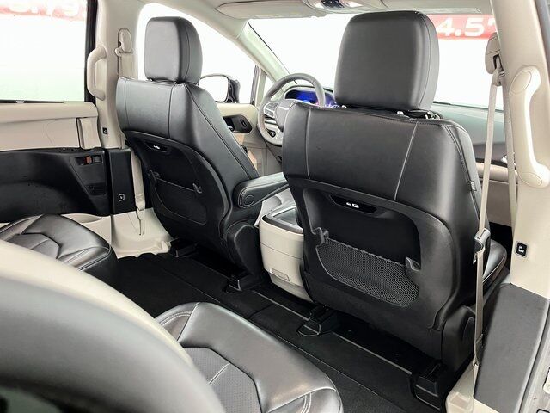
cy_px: 206
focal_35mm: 26
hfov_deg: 67.3
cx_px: 275
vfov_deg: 53.1
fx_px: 413
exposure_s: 1/30
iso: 640
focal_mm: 5.1
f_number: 1.6
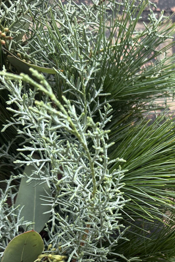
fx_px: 379
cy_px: 199
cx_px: 180
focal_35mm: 52
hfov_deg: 24.6
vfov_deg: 37.2
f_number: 1.78
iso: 200
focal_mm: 6.76
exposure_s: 1/121
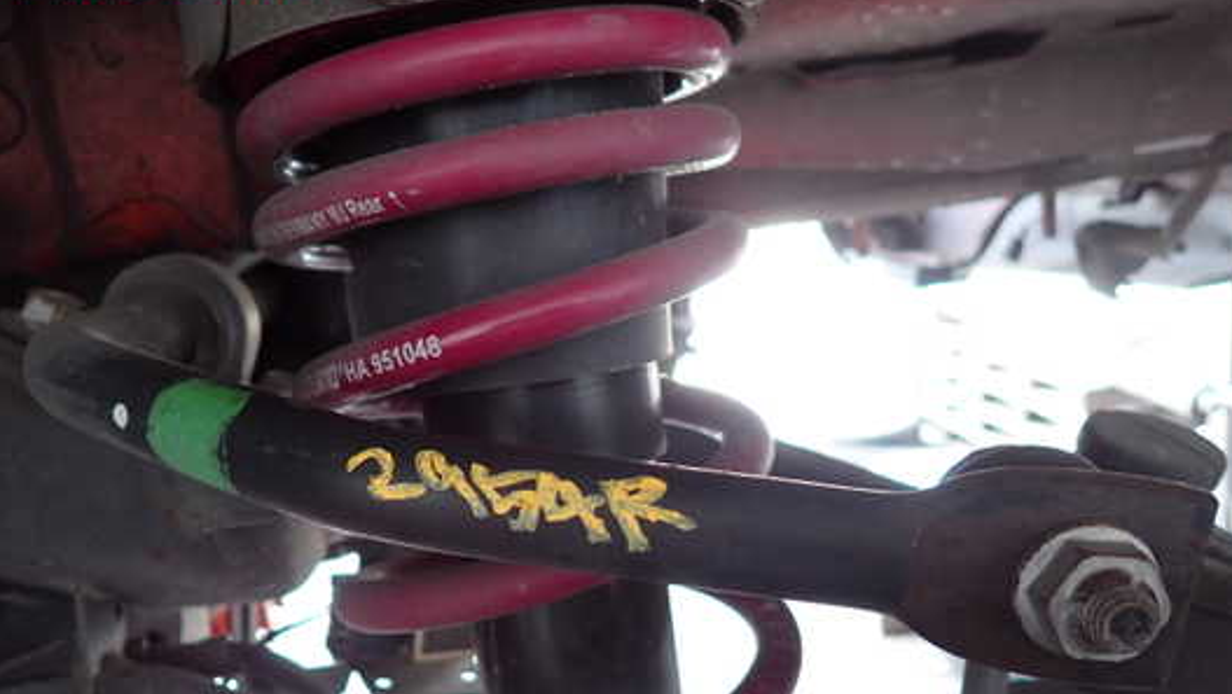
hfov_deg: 62.6
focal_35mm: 31
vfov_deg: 37.3
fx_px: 1013
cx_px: 582
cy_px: 474
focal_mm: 4.5
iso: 200
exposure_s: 1/50
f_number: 2
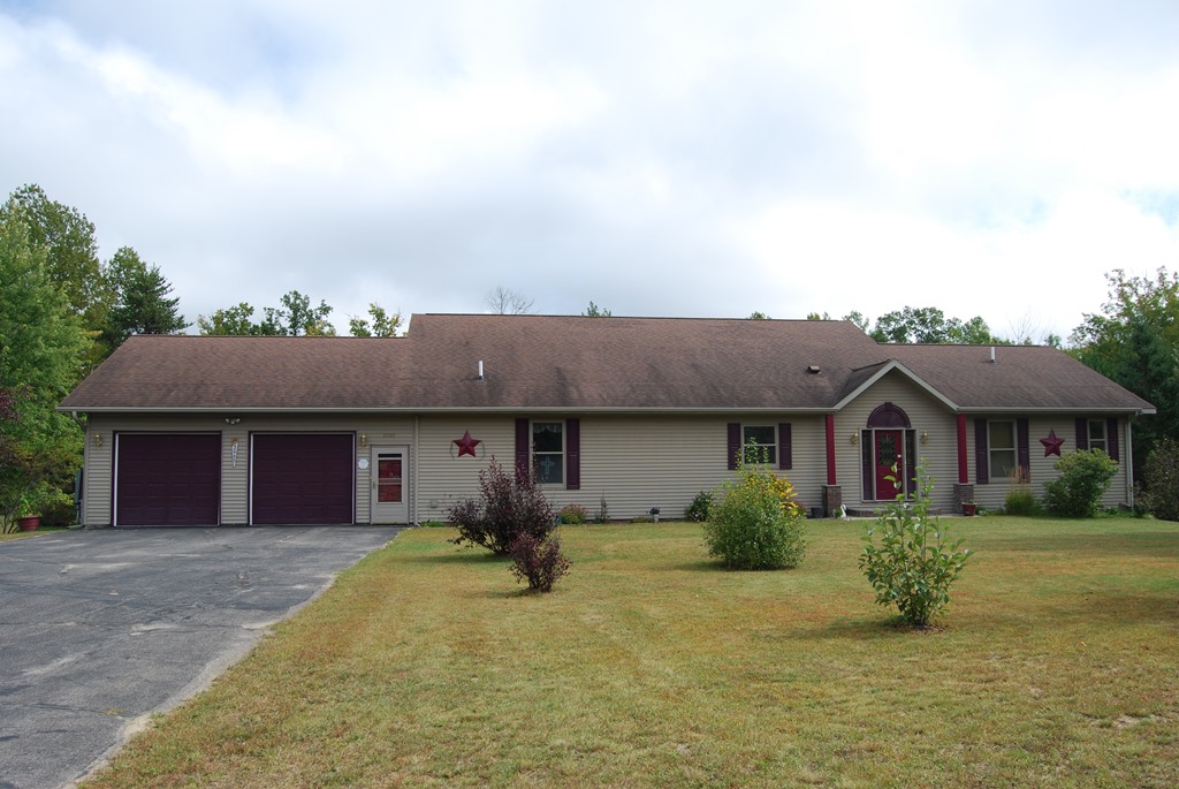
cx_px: 590
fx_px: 885
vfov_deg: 48.0
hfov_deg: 67.3
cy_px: 394
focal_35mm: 27
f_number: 8
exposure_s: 1/250
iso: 100
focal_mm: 18
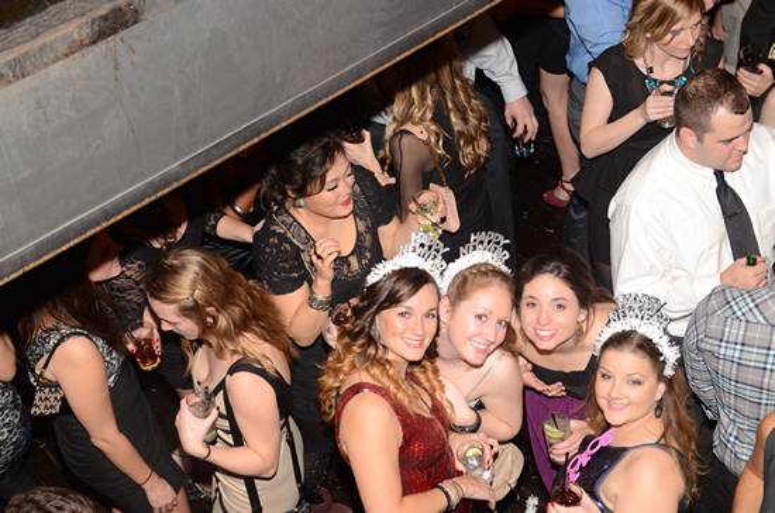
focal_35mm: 66
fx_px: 1418
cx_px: 388
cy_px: 256
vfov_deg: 20.5
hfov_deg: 30.6
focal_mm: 44
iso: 1250
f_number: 5
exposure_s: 1/60
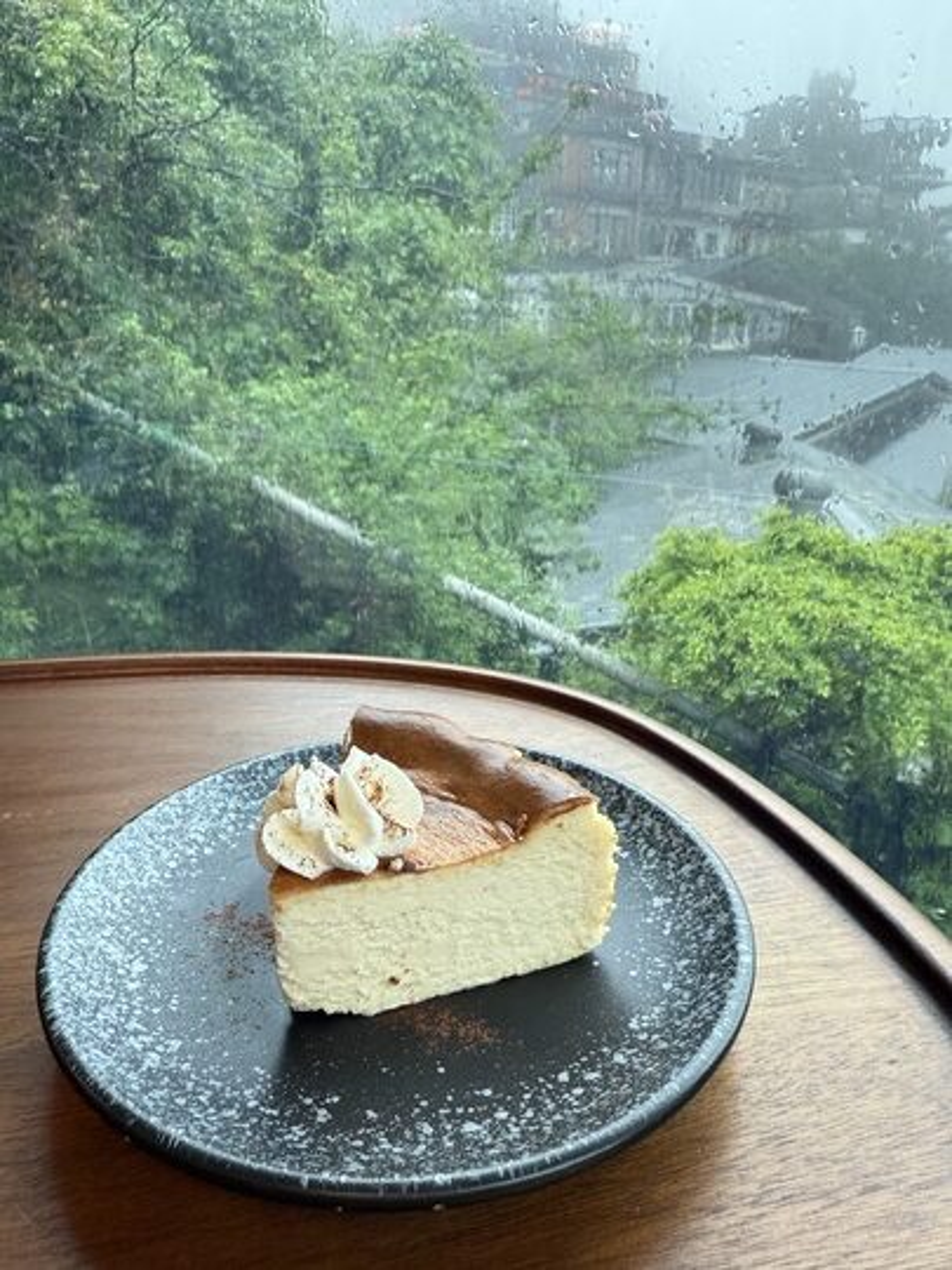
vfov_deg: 71.6
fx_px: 880
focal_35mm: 24
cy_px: 635
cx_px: 476
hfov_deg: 56.8
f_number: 2.2
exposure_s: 1/99
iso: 160
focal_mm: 2.22
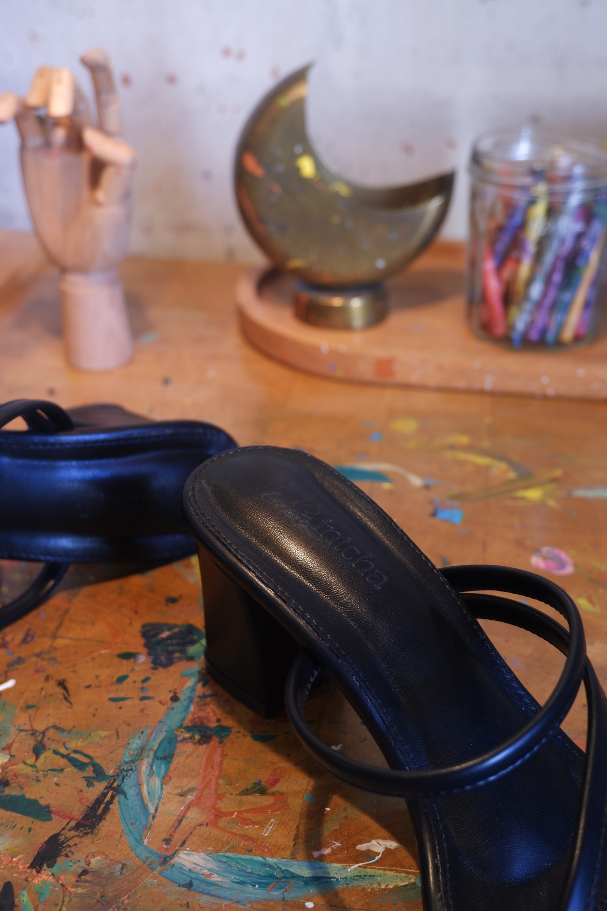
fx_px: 1113
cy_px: 501
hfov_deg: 30.5
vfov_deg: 44.4
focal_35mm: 44
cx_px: 322
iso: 400
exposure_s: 1/20
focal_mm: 26.4
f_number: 4.4
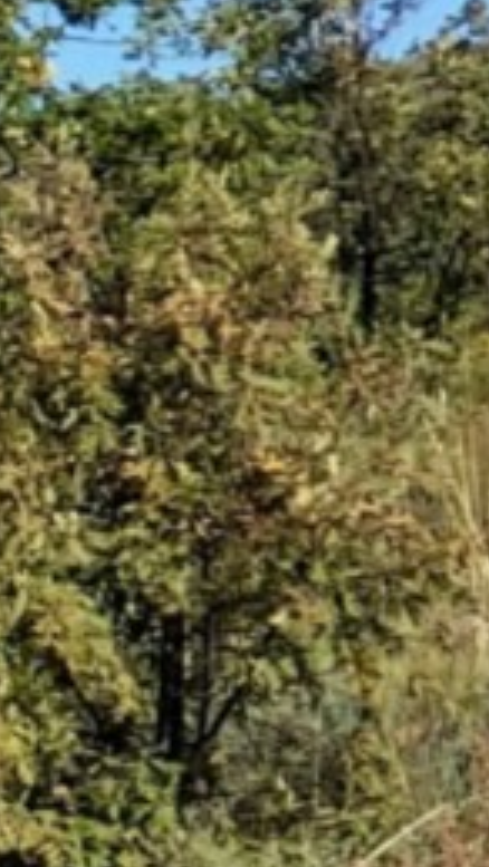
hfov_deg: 2.6
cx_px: -2237
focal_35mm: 441
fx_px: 10149
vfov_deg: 4.8
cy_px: 1439
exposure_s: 1/780
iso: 25
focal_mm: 6
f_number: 2.4
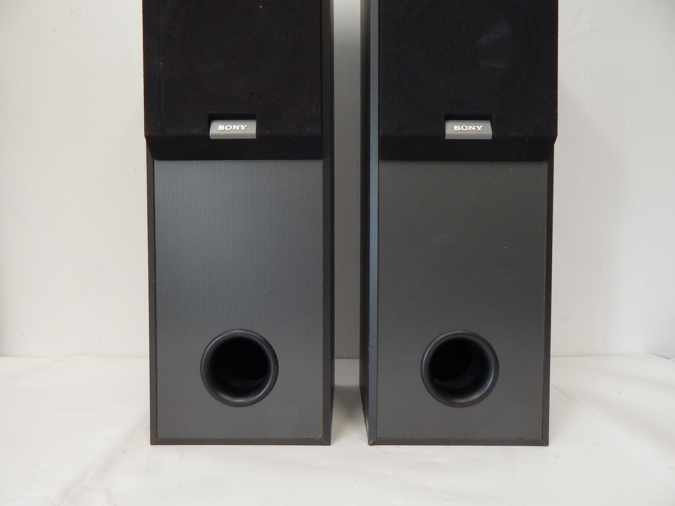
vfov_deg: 61.1
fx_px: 429
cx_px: 338
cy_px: 253
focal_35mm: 22
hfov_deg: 76.4
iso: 400
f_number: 3
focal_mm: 4
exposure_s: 1/50
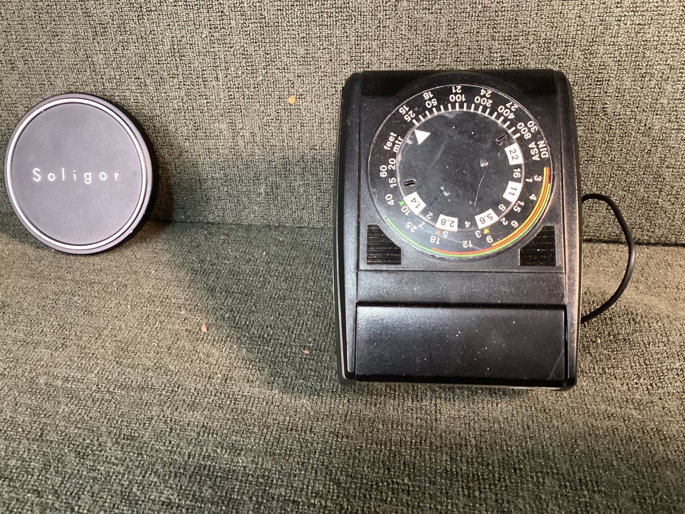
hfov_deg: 58.3
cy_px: 257
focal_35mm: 31
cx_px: 342
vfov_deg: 45.4
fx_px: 613
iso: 400
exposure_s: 1/30
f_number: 2.4
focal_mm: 3.3
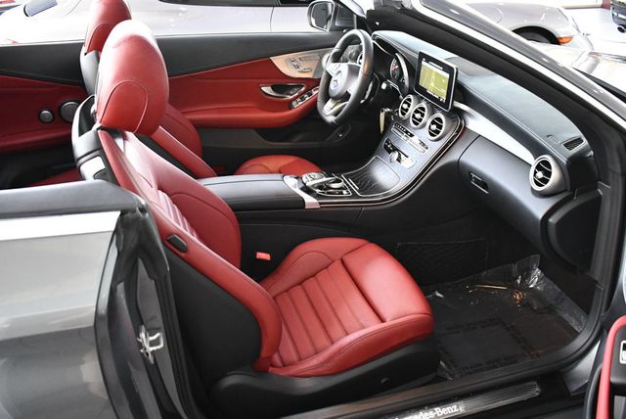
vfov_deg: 36.9
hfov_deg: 53.1
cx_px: 313
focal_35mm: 36
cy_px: 210
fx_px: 627
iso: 2000
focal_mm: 18
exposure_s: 1/125
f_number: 3.5
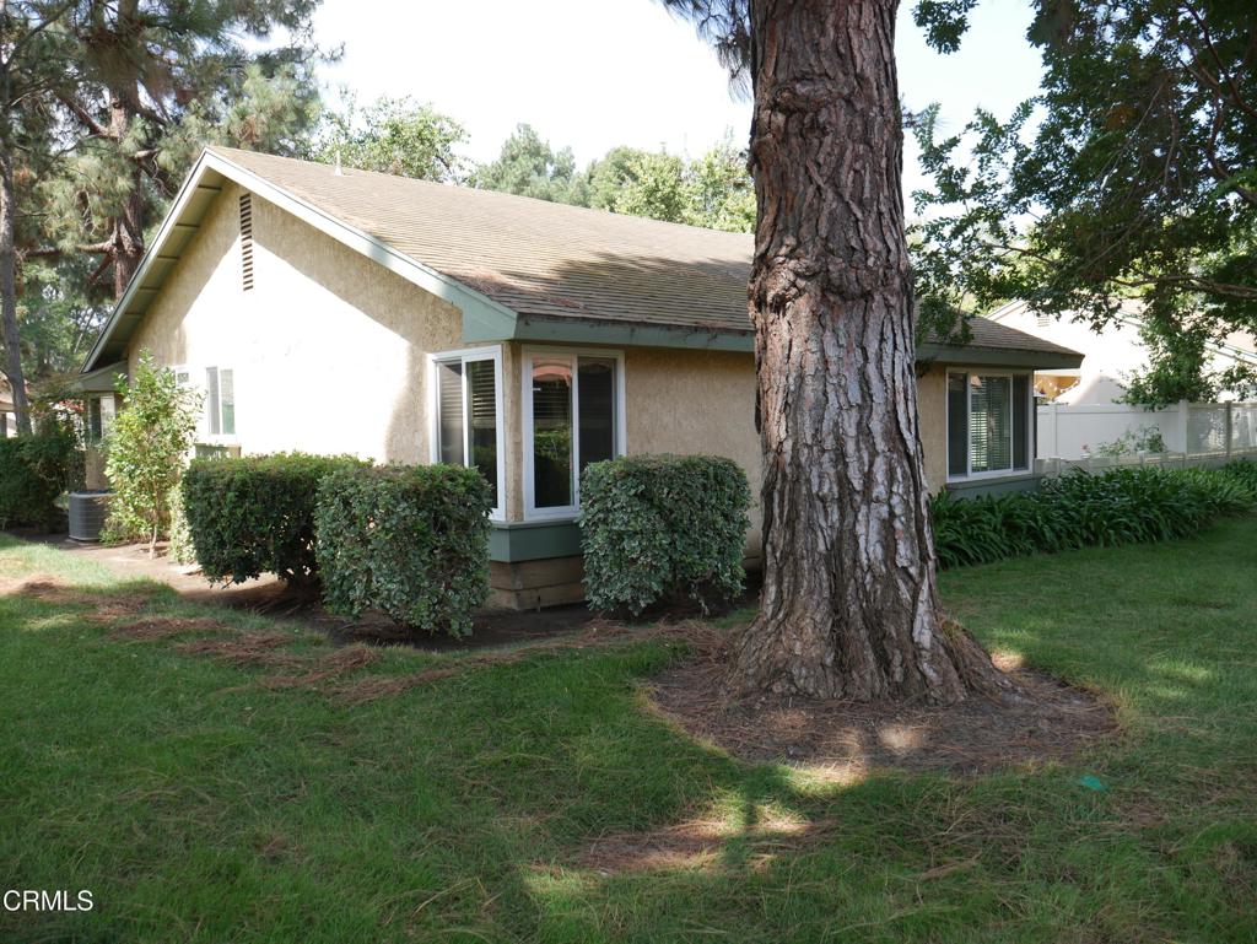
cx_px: 628
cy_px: 472
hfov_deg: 63.4
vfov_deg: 49.8
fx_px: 1017
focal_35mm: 28
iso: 200
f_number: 5
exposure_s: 1/250
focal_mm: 14
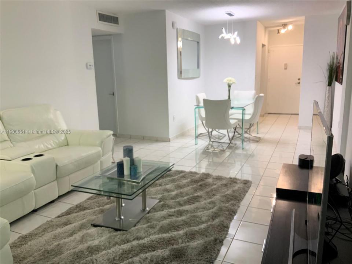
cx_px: 176
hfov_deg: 61.7
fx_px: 295
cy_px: 132
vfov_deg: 48.2
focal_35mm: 29
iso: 160
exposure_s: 1/60
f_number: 1.8
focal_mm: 3
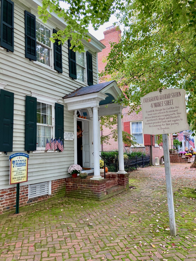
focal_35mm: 28
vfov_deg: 63.4
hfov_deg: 49.7
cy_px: 130
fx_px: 211
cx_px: 98
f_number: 1.8
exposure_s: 1/122
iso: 32
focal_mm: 3.99
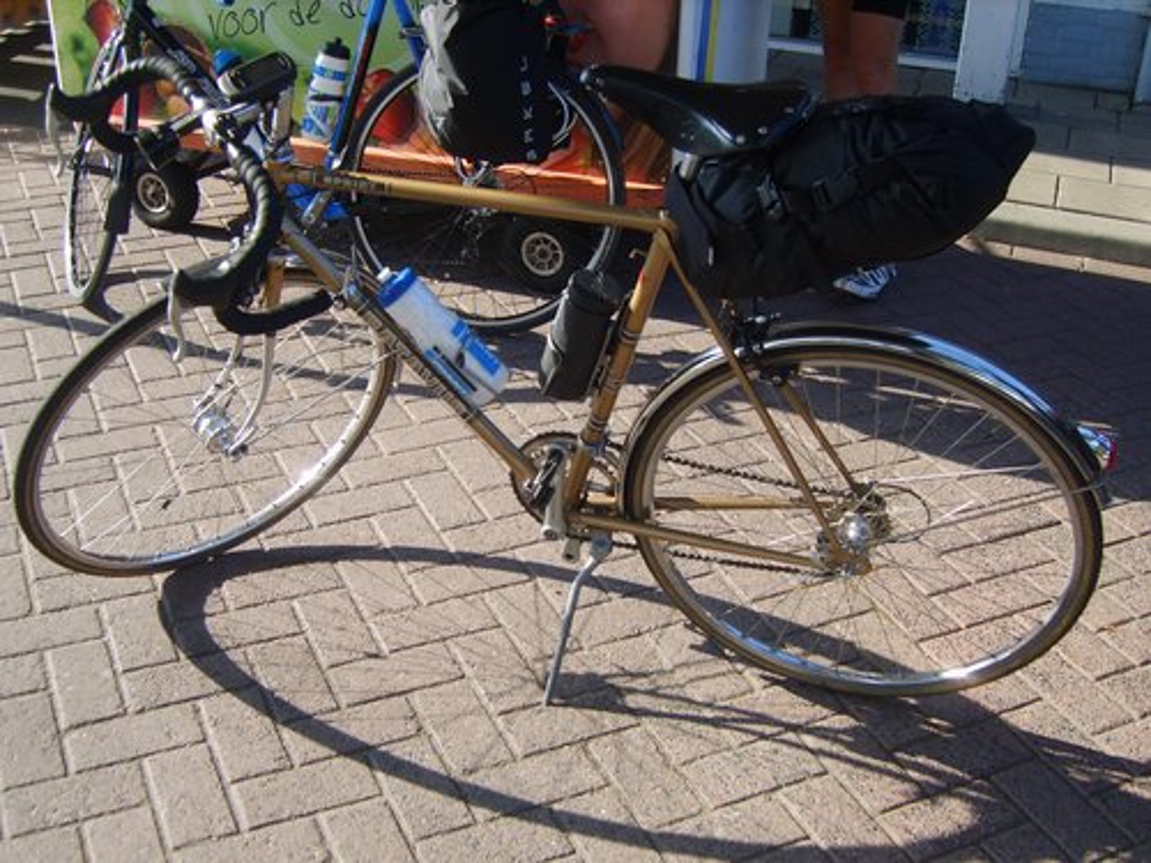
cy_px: 432
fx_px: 1164
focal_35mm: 35
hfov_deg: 52.6
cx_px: 576
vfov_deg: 40.7
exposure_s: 1/350
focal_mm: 7.4
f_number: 2.8
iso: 50
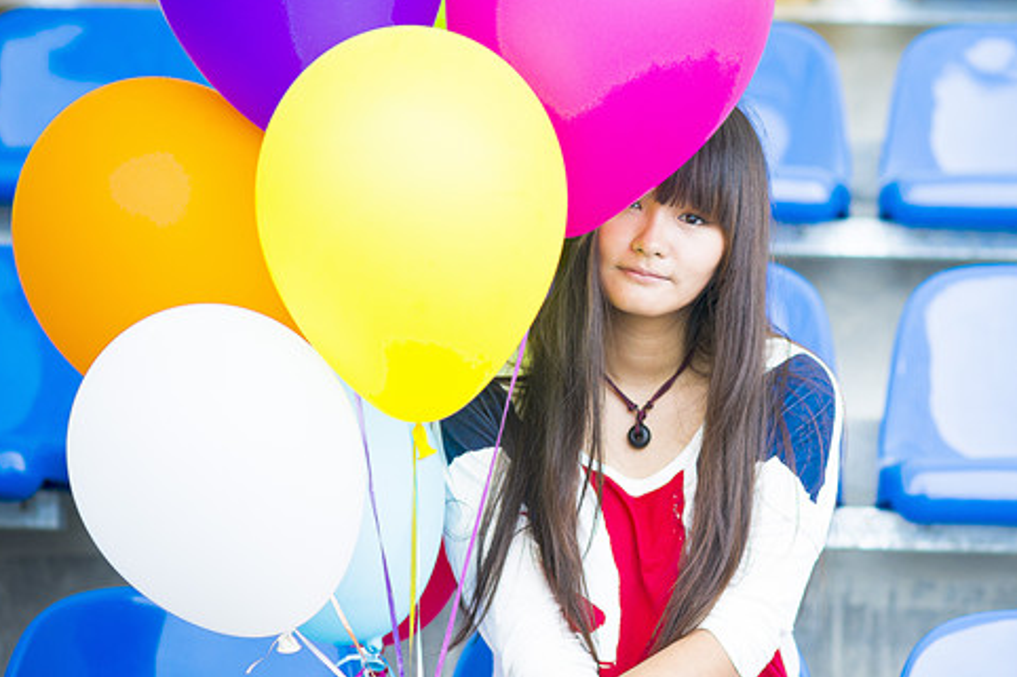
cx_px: 779
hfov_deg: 14.5
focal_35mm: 141
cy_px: 328
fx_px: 3982
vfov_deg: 9.7
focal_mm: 85
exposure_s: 1/800
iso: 100
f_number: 2.8
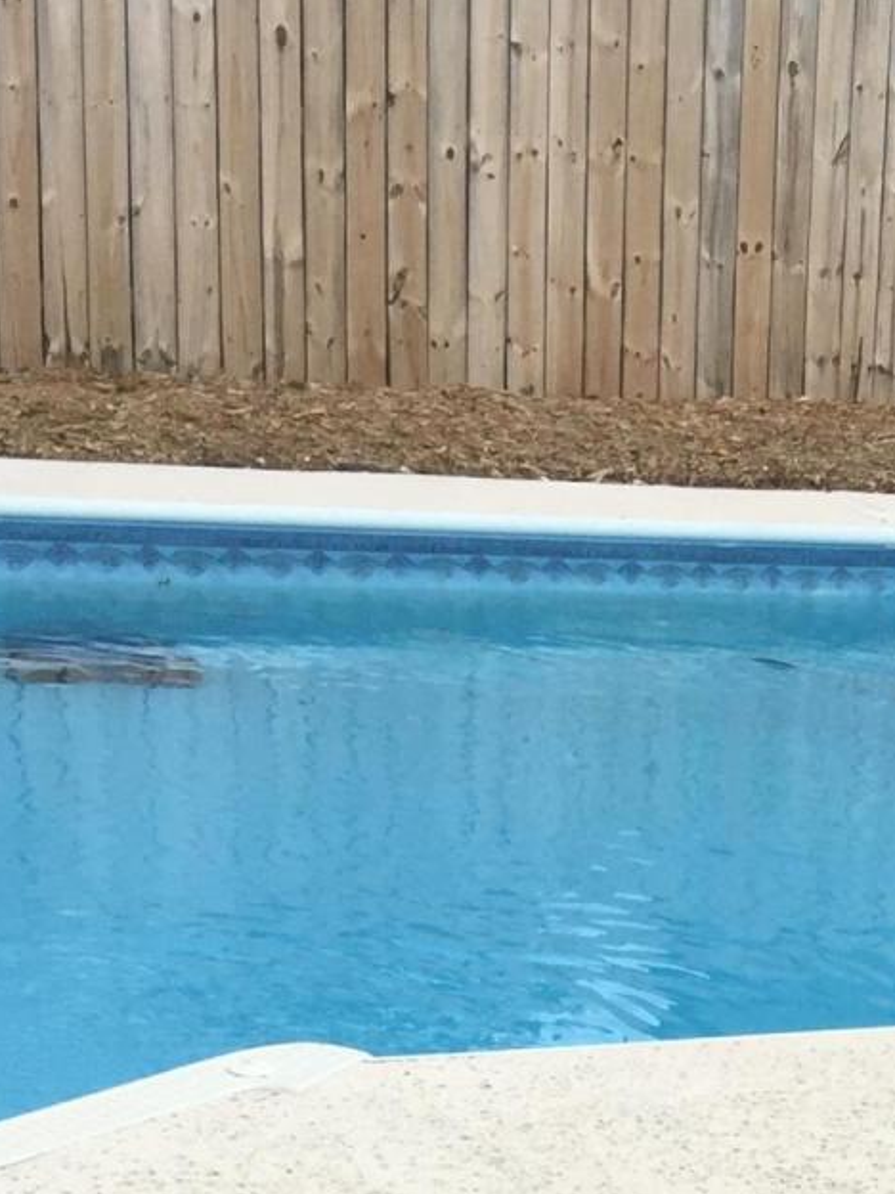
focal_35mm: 93
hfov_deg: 14.9
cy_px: 1439
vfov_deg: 19.8
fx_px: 3206
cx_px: 1302
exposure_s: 1/942
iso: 32
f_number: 2.2
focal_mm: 4.15
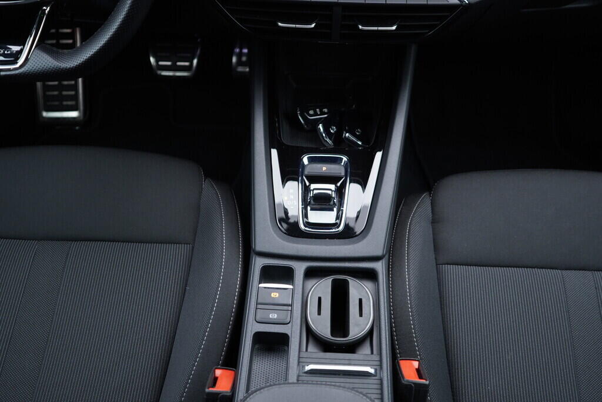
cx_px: 301
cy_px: 201
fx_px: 602
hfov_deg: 53.1
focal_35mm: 36
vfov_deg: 36.9
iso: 320
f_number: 2.8
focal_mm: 24
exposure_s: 1/40
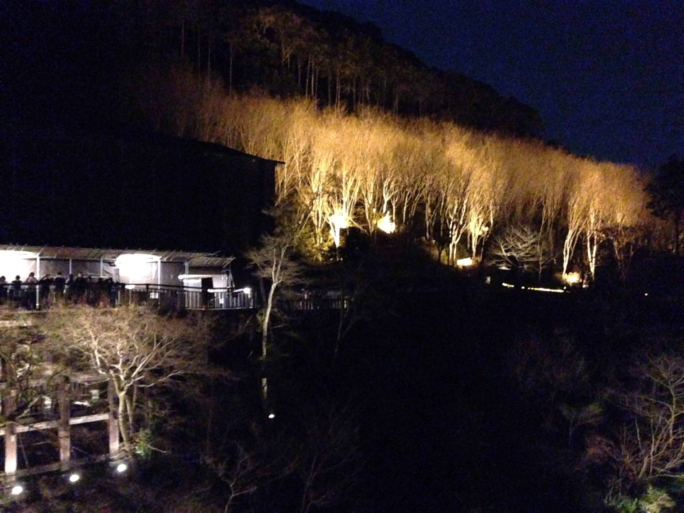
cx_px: 342
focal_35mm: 66
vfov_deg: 22.3
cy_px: 256
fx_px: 1304
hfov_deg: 29.4
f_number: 2.4
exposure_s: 1/15
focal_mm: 4.12
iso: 2500
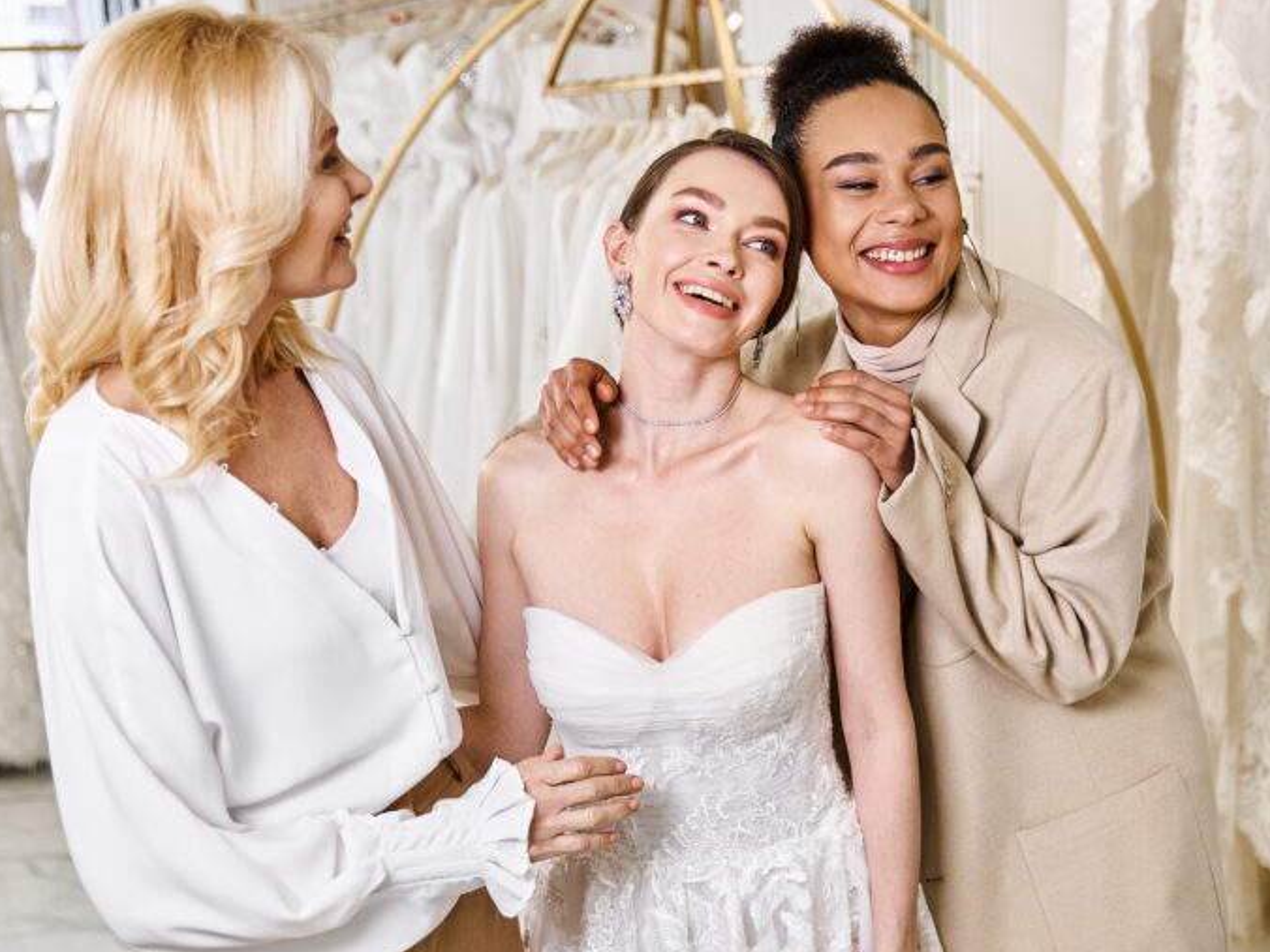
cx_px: 634
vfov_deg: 28.5
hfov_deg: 37.5
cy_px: 537
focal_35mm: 51
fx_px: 1871
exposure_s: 1/350
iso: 400
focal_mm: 35
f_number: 2.8
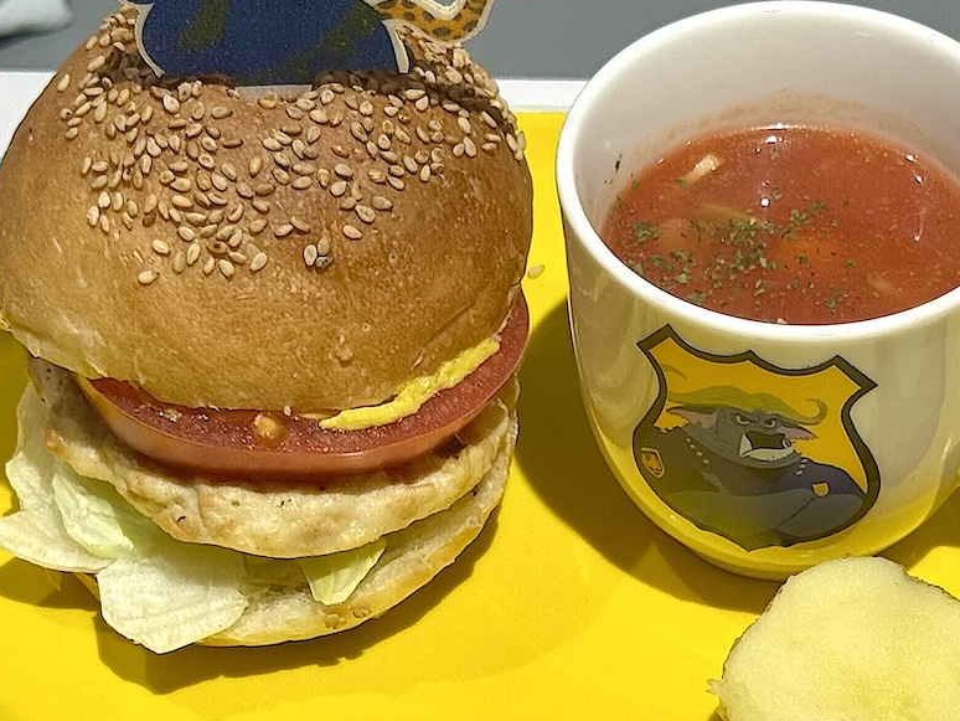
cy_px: 685
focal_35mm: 119
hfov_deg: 16.5
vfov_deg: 12.3
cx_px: 523
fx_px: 3301
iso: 50
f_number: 1.78
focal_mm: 6.76
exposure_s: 1/166
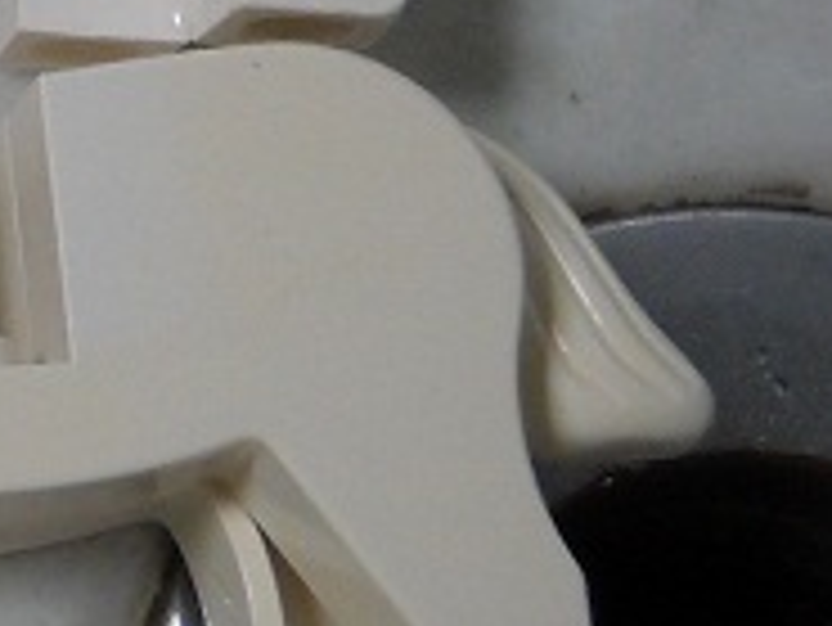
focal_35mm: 181
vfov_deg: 8.1
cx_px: -944
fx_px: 4353
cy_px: -108
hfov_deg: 10.0
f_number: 3.1
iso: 200
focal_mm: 6.72
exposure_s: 1/60
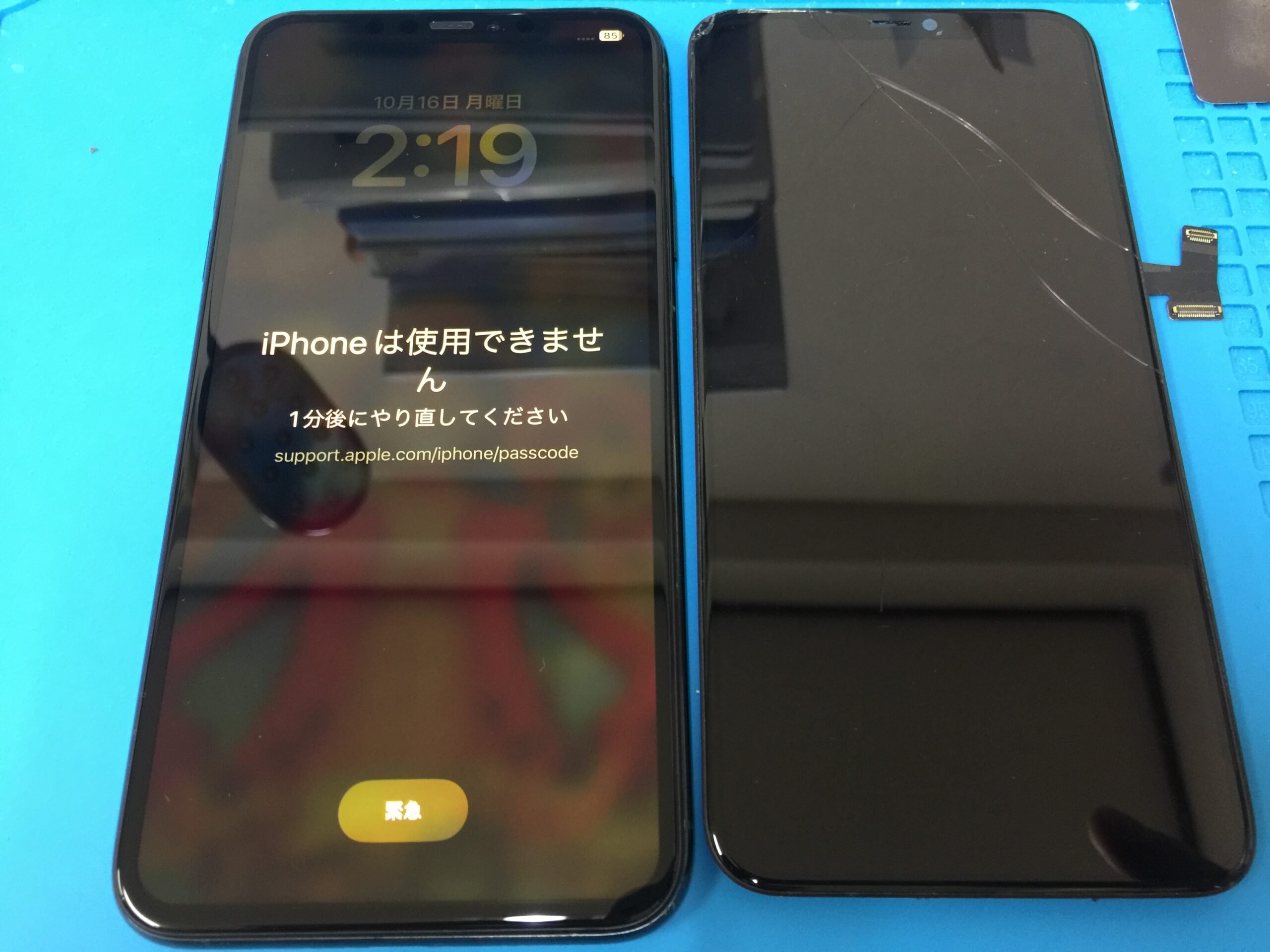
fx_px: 1064
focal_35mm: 29
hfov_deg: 61.7
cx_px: 635
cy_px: 476
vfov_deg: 48.2
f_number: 2.2
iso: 100
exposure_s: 1/15
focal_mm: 4.15
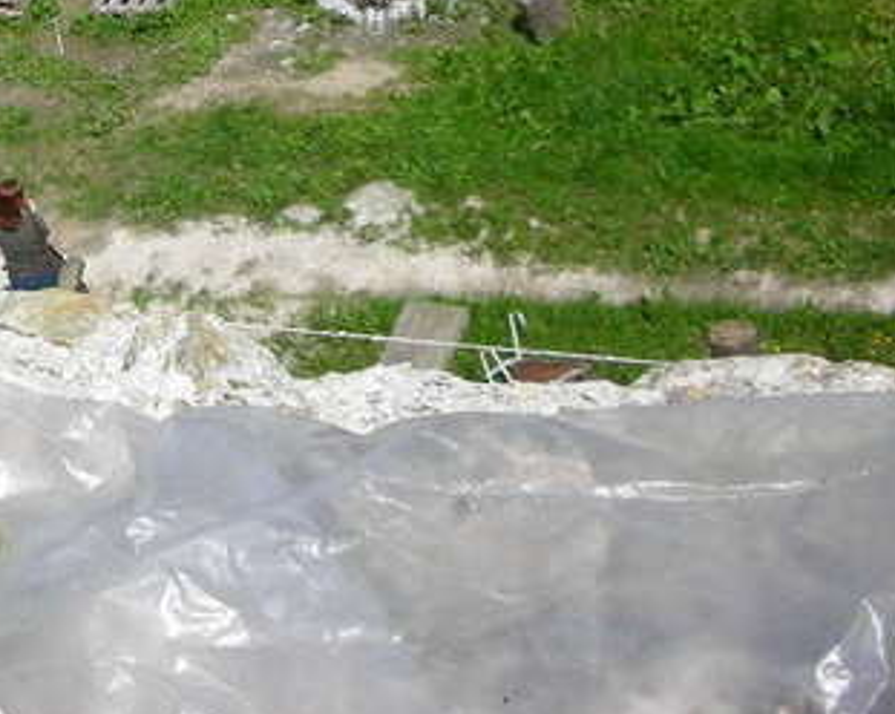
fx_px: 2328
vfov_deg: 16.8
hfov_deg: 20.3
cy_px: -112
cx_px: -187
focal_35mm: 88
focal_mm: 5.8
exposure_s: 1/138
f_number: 8.5
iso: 50
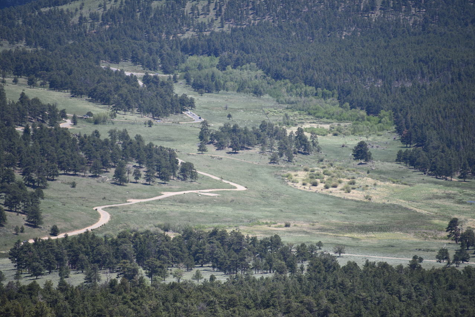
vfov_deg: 4.6
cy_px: 159
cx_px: 238
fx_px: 3972
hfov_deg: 6.8
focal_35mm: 301
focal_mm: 300
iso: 180
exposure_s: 1/640
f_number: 5.6
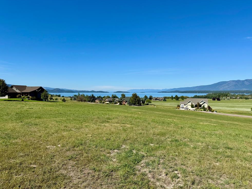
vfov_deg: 54.8
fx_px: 182
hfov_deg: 69.4
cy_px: 91
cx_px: 127
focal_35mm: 25
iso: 80
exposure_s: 1/6410
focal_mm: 6.76
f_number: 1.78
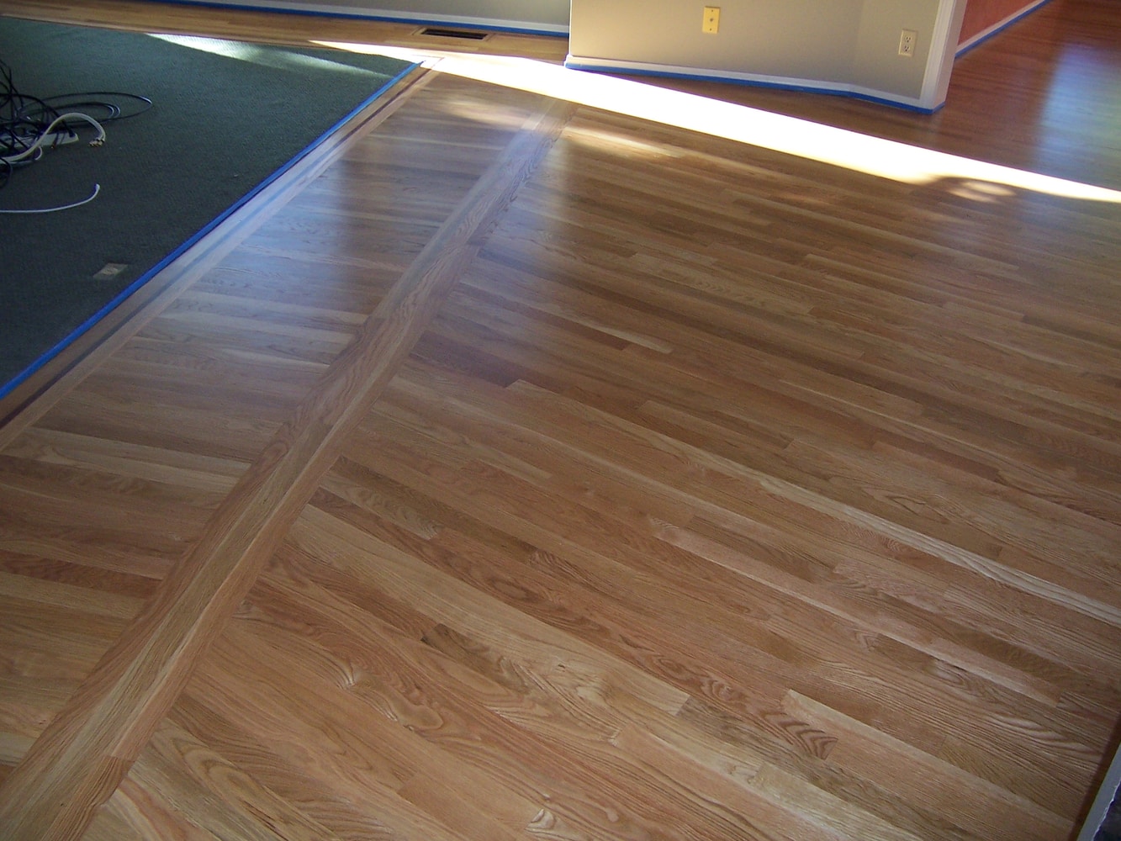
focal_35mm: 33
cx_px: 560
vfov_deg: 43.0
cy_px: 420
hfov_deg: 55.3
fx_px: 1069
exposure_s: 1/60
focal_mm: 5.5
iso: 140
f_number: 2.8
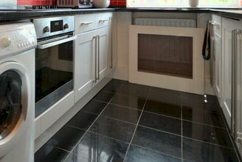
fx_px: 215
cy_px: 8
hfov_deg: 53.6
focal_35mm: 32
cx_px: 39
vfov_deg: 37.6
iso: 500
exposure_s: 1/60
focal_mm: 10
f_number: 3.5
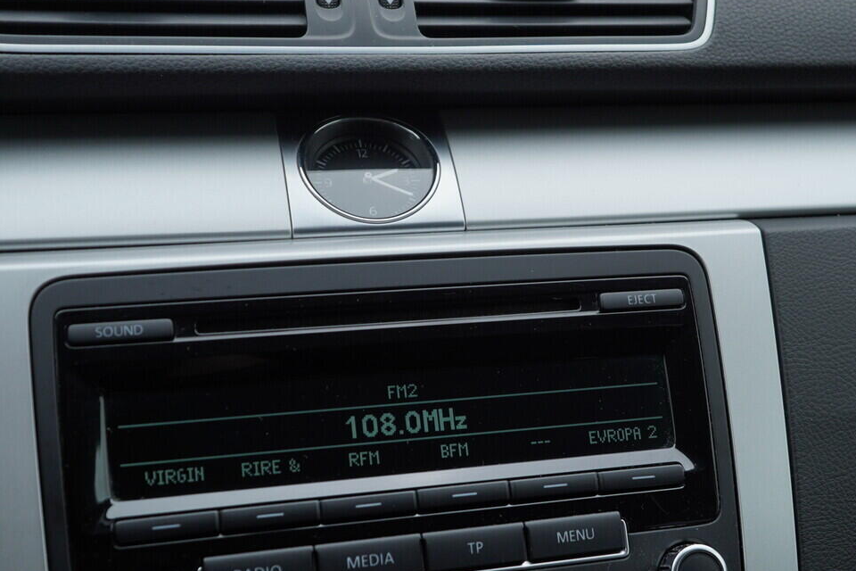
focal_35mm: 54
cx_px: 513
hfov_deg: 36.7
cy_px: 295
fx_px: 1284
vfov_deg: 25.1
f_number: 3.5
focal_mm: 24
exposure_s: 1/60
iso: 125
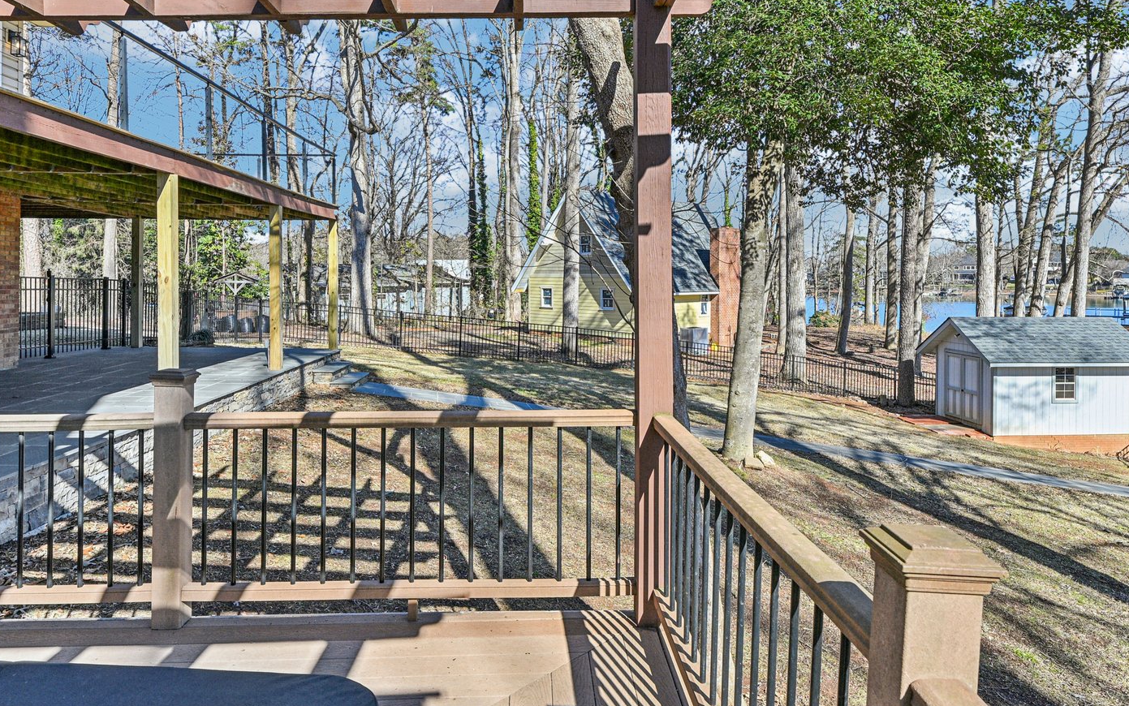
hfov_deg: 73.1
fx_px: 762
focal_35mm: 25
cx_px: 564
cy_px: 276
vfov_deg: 49.4
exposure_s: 1/250
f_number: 8
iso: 100
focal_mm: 16.5
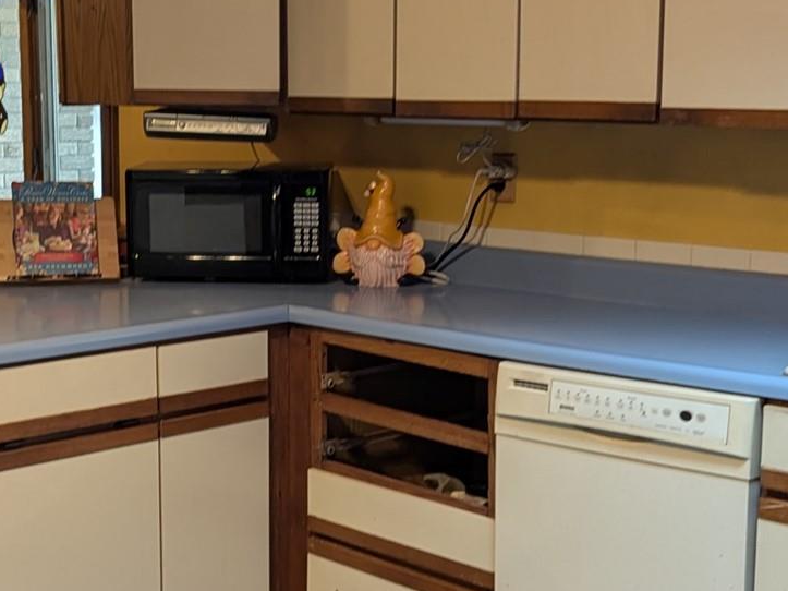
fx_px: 1548
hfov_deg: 28.5
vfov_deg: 21.6
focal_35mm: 68
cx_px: 326
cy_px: 358
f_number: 1.85
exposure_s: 1/17.1
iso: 52
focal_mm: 6.81
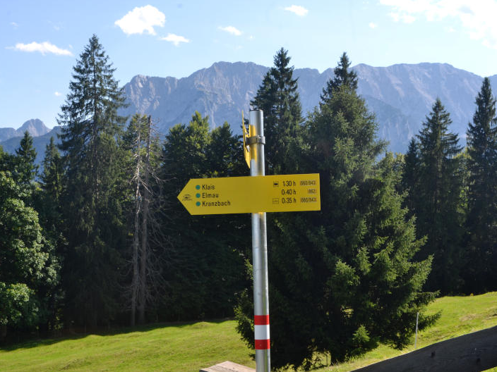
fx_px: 683
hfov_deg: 40.0
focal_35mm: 48
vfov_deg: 30.5
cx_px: 273
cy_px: 186
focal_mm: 29
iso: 100
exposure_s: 1/40
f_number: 14
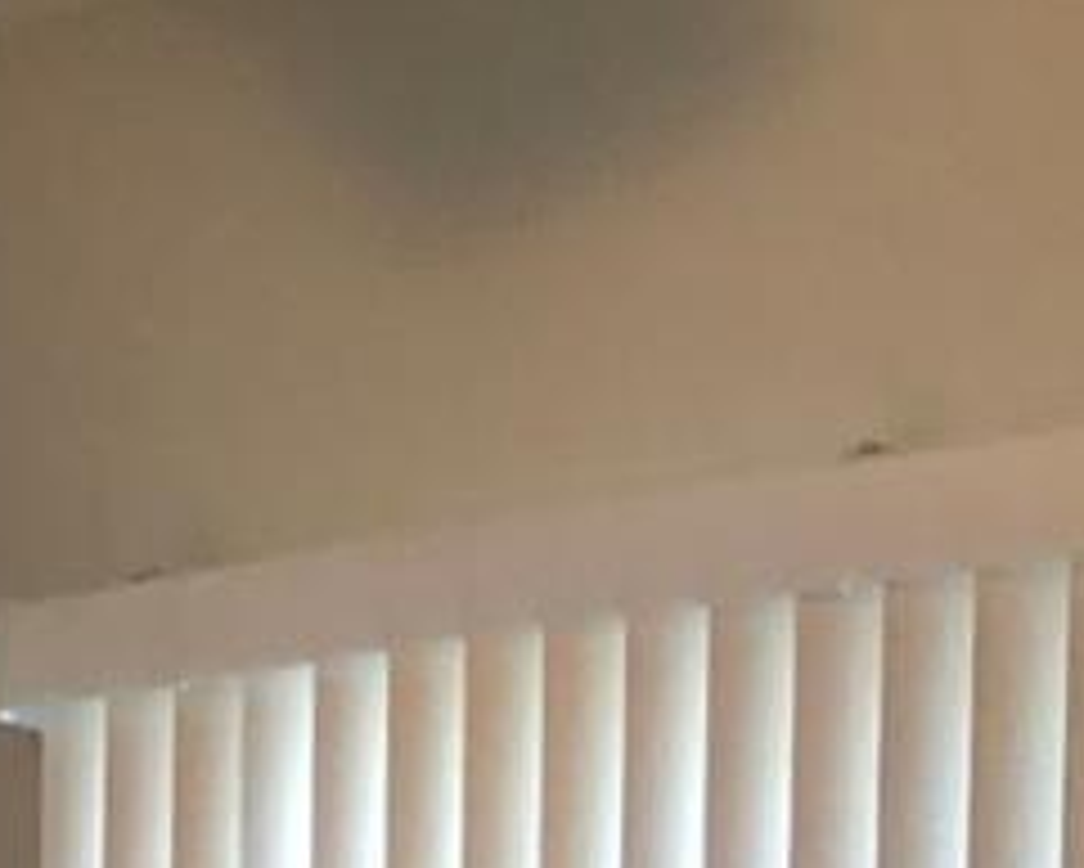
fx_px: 5456
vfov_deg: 8.4
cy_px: 2010
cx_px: -504
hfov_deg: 11.0
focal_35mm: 170
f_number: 1.8
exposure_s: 1/15
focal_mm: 3.99
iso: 100
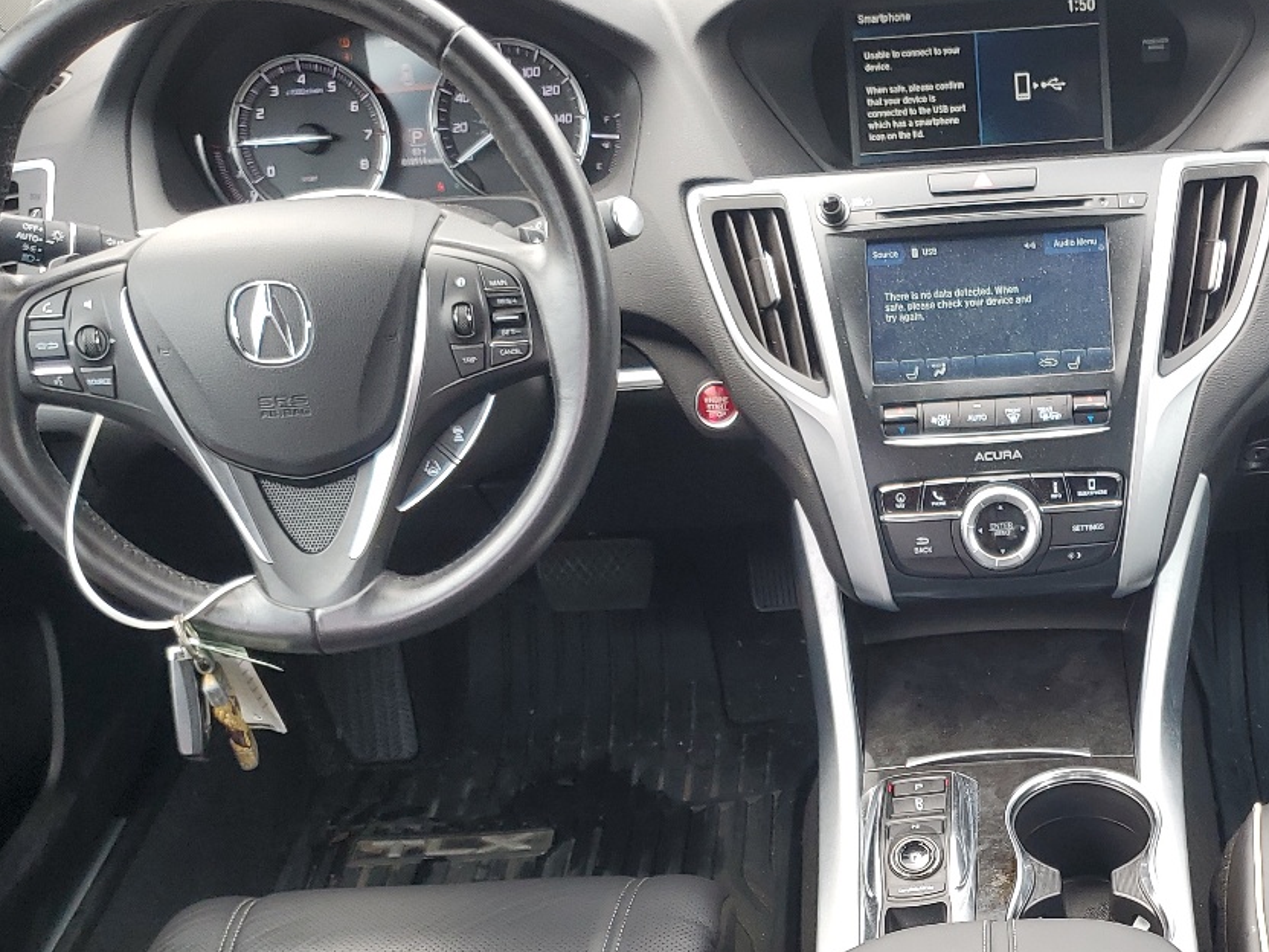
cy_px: 825
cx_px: 940
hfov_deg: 37.3
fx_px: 1833
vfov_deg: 28.2
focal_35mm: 50
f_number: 1.5
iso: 51
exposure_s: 1/120
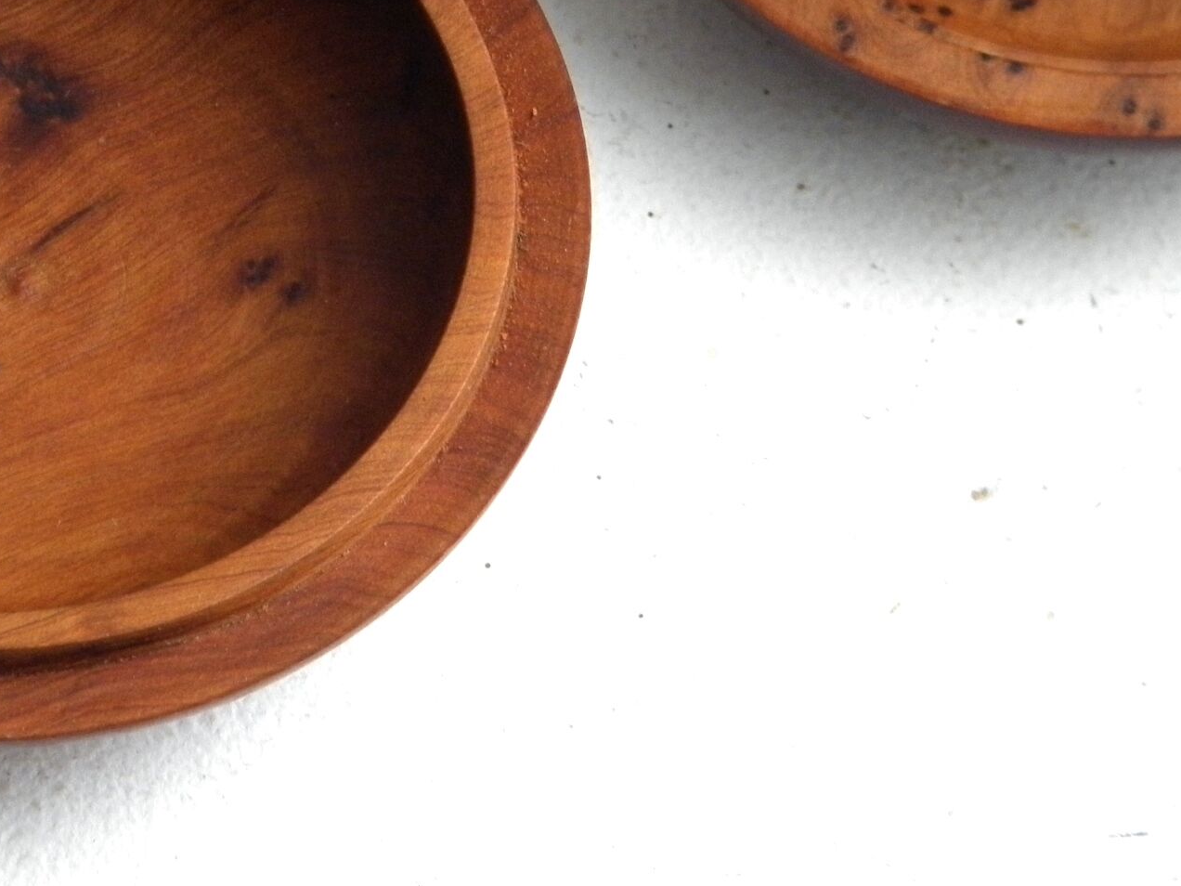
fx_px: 5493
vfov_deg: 9.2
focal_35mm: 161
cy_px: 72
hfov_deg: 12.3
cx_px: 522
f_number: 4.4
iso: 200
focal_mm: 14.3
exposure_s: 1/50
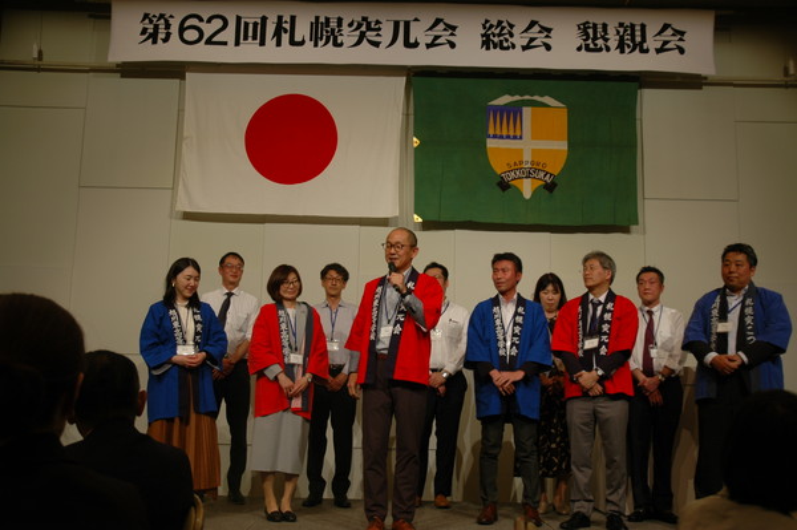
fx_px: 830
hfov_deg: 51.3
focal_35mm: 38
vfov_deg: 35.4
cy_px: 265
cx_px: 398
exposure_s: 1/40
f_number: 3.8
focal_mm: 25
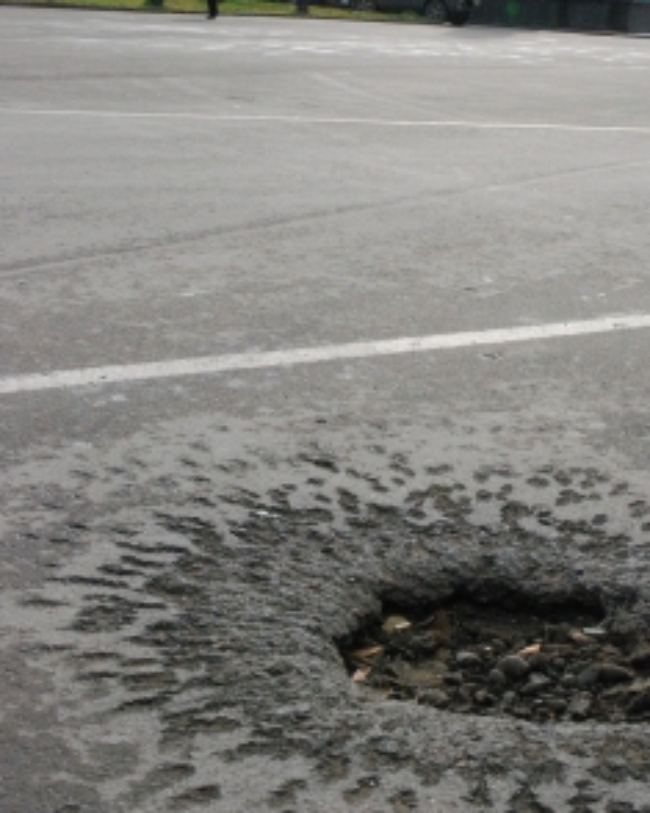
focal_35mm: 66
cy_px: 252
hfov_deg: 23.0
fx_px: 1585
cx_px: 473
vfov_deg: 28.5
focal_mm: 25
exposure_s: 1/1000
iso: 1600
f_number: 13
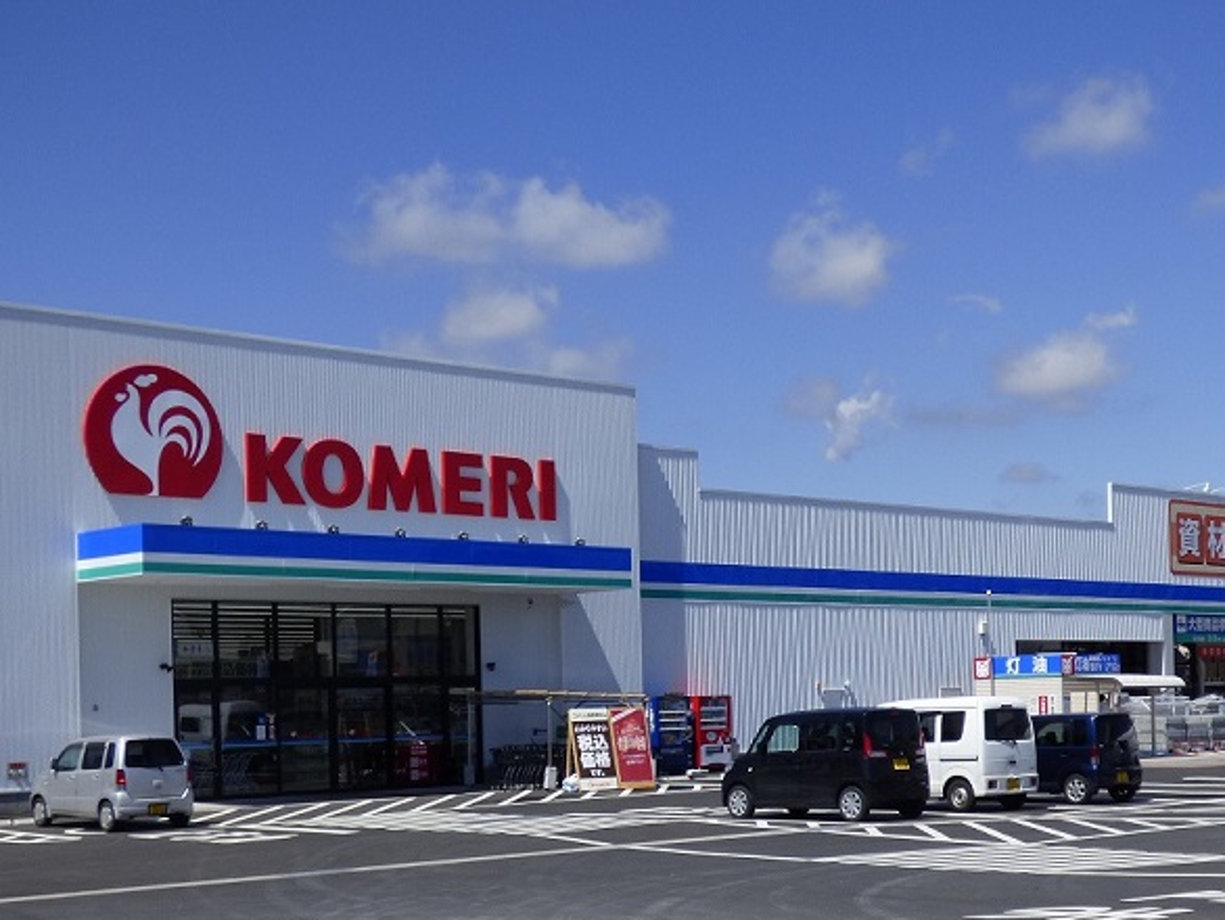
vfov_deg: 26.2
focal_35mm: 55
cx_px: 738
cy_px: 696
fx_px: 1947
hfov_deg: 34.8
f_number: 3.4
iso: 100
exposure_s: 1/1600
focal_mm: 6.18
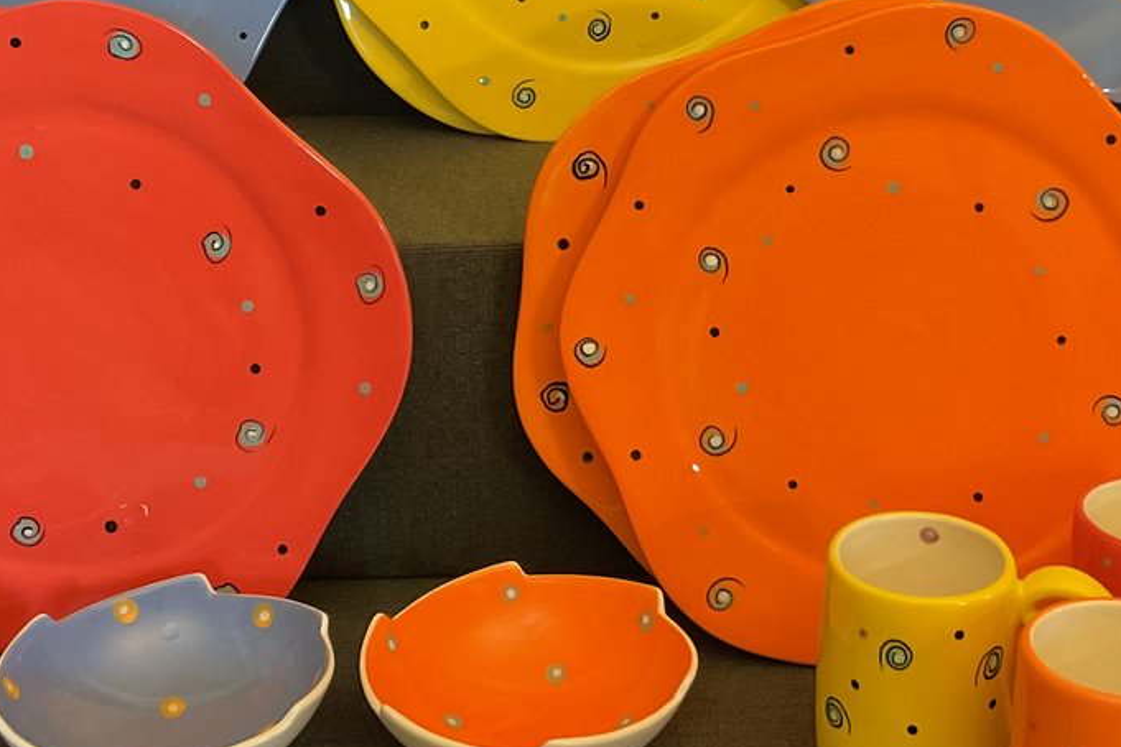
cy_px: 165
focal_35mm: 67
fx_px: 2086
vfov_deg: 20.1
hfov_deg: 30.0
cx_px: 635
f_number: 1.8
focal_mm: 3
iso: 200
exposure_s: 1/40
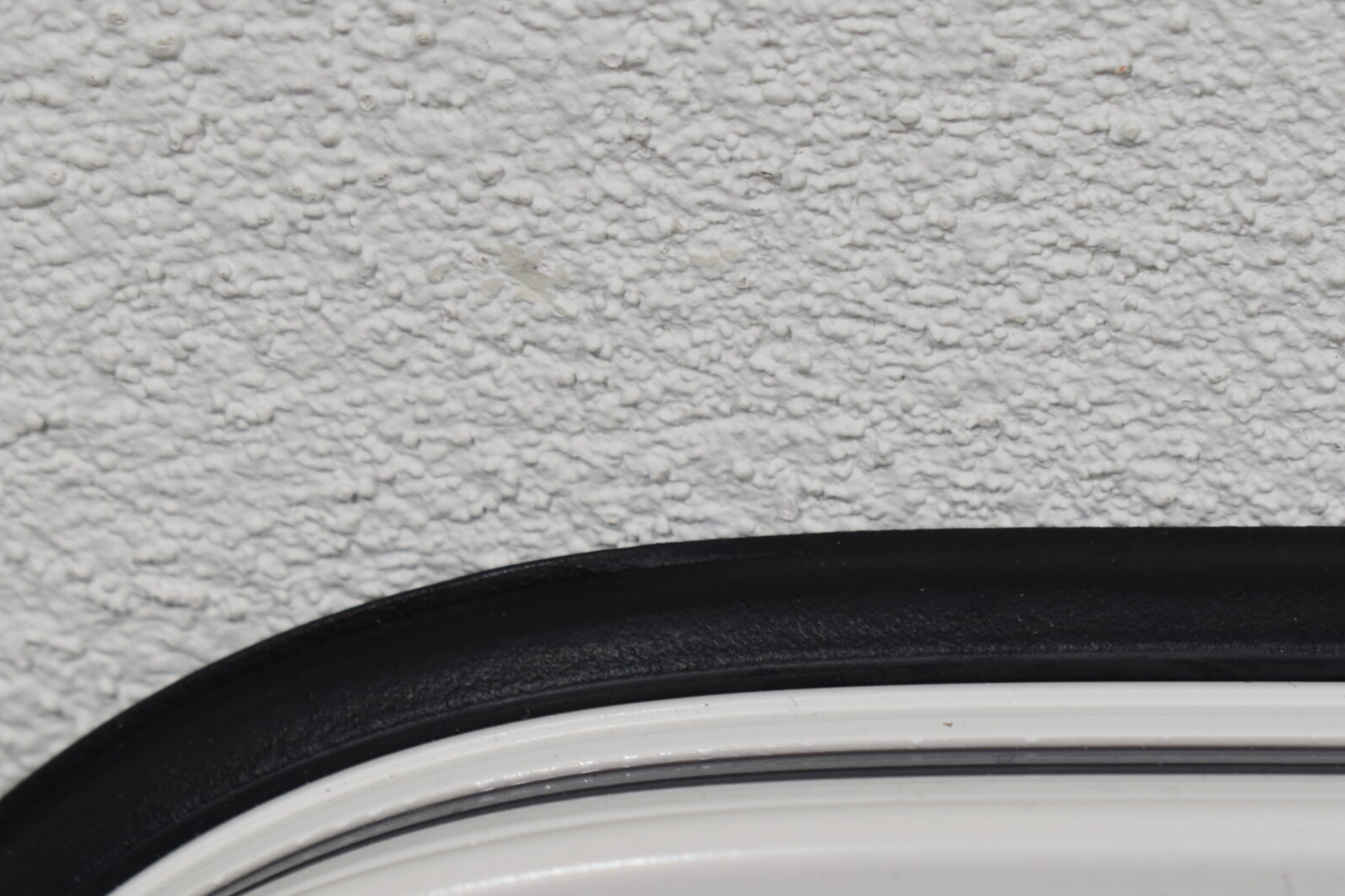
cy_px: 716
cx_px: 883
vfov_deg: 10.2
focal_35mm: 134
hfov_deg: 15.3
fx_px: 4999
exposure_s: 1/60
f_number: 7.1
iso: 400
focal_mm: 55
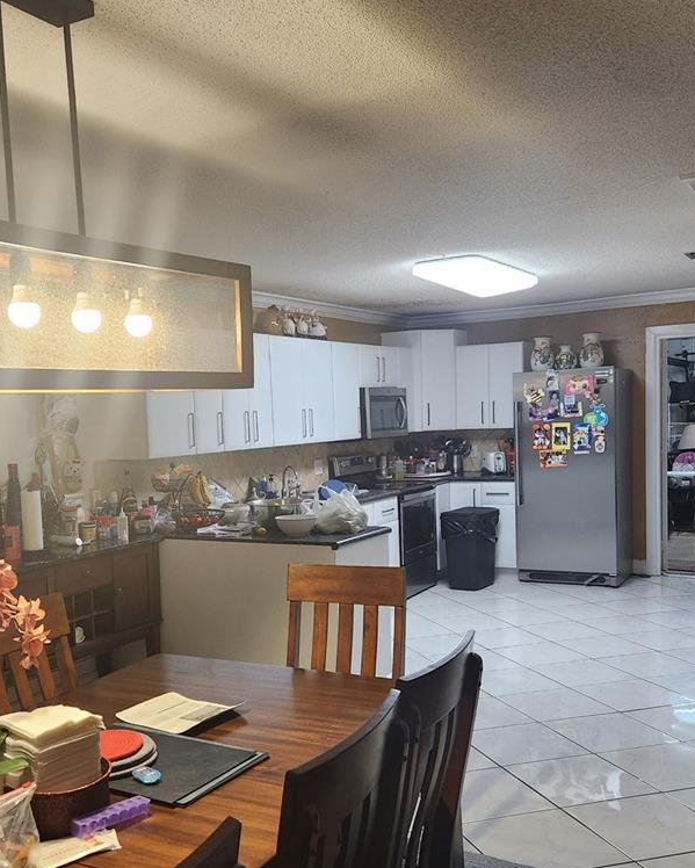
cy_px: 502
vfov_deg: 50.1
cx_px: 274
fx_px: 925
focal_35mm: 36
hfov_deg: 41.0
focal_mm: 5.4
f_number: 1.8
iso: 250
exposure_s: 1/120
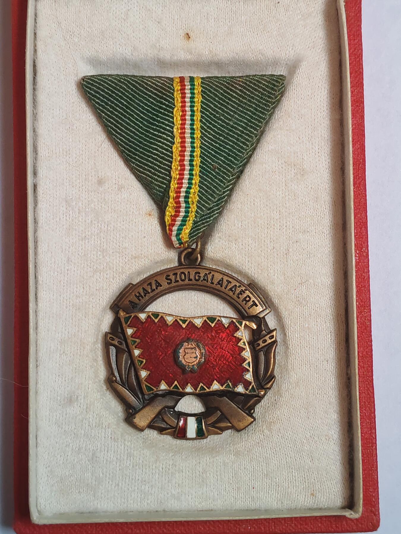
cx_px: 200
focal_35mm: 68
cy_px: 267
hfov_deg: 21.6
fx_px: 1050
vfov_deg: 28.6
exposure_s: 1/100
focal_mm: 5.52
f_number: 1.95
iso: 400
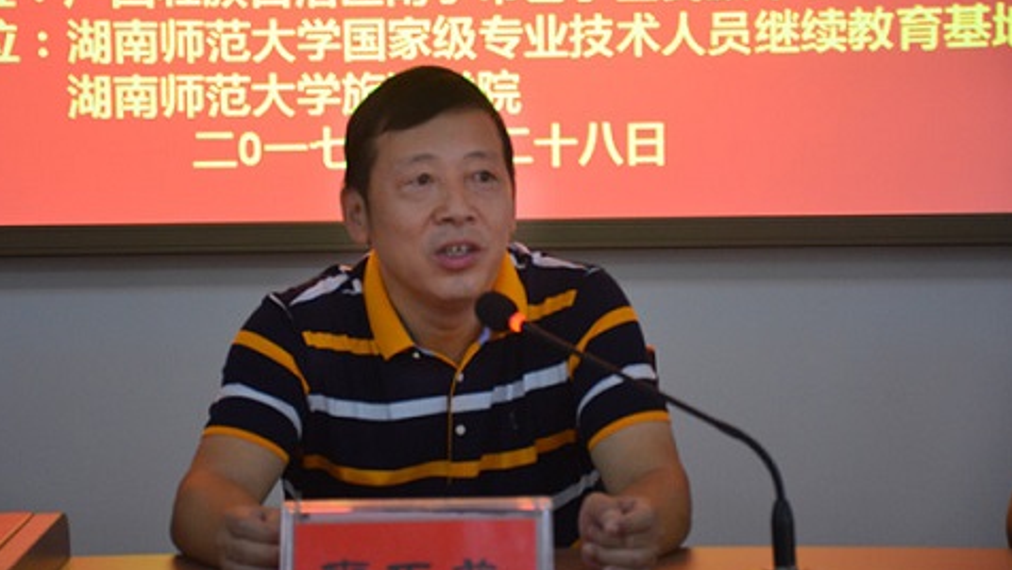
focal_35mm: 148
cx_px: 485
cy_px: 236
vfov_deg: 8.2
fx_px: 3972
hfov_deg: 14.5
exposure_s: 1/40
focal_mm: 90
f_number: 5.3
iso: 1600
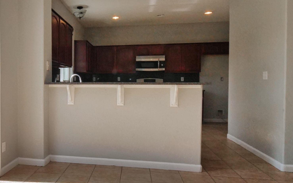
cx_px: 85
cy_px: 91
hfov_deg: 59.0
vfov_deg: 40.6
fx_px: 248
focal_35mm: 31
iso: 800
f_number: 14
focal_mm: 7
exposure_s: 1/160
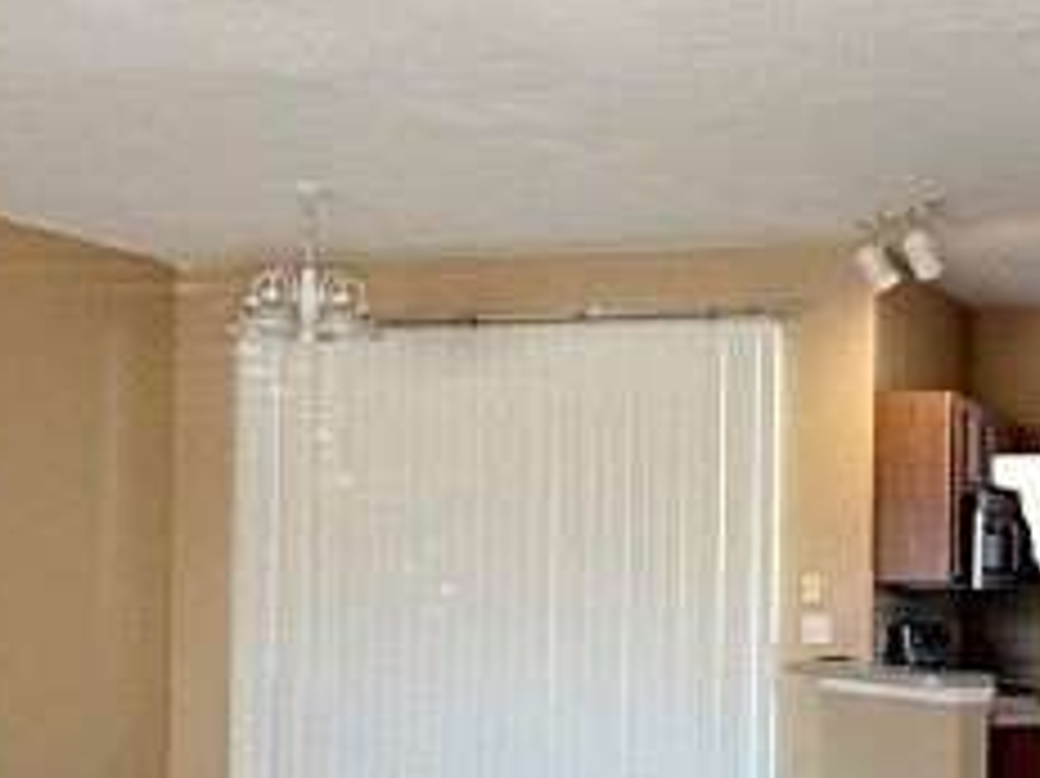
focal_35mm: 62
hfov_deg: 30.2
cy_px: 571
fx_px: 1862
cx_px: 873
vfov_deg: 23.4
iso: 100
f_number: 2.2
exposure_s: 1/99
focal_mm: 2.22
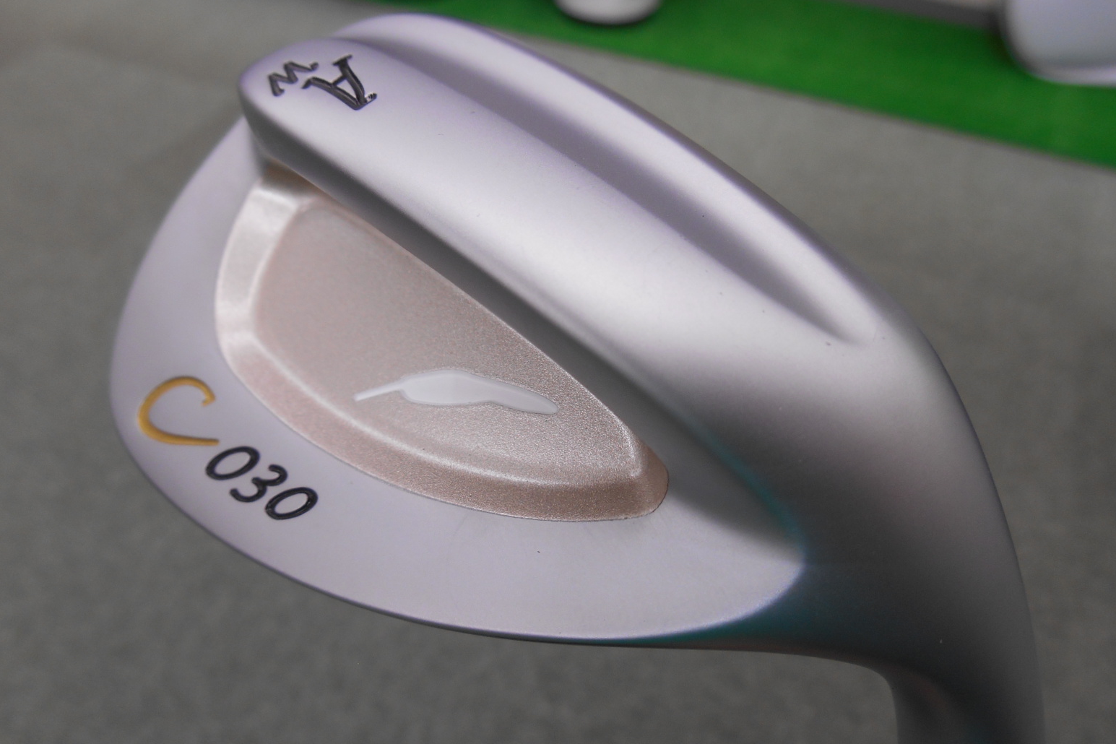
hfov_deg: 65.5
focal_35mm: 28
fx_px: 868
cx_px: 550
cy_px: 397
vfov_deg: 46.4
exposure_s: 1/30
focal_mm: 4.7
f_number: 3.4
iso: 80
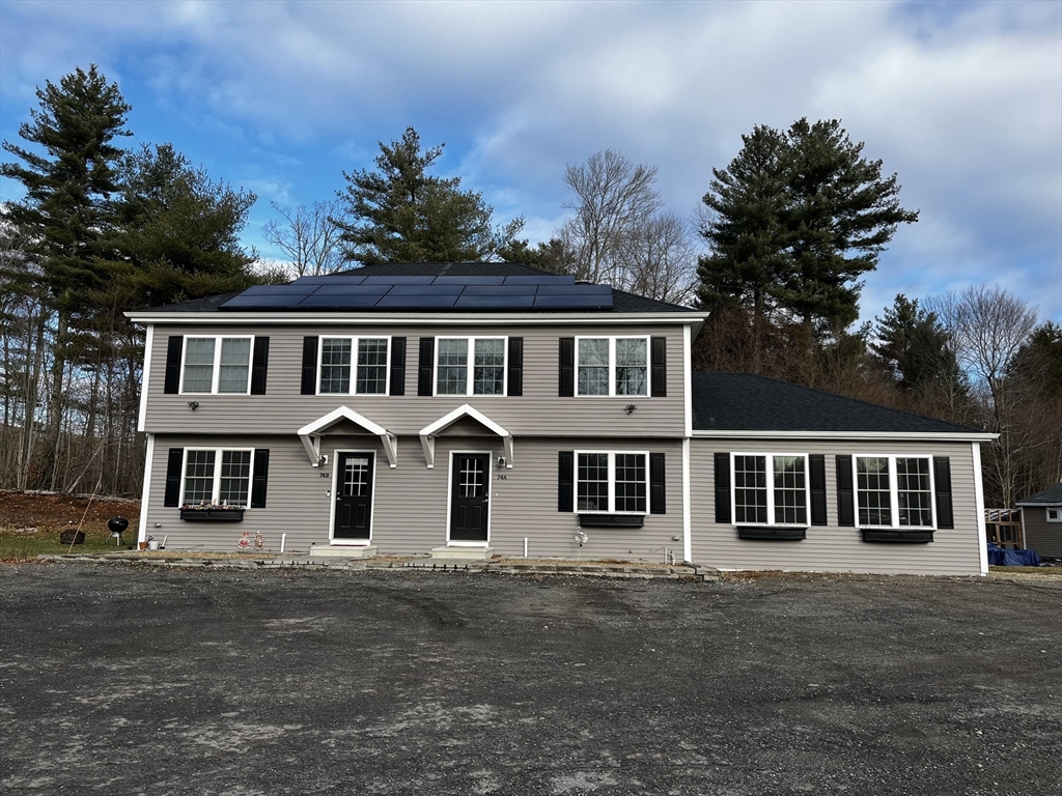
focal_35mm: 26
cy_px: 398
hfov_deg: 67.3
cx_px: 531
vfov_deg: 53.1
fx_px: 798
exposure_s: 1/1776
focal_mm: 5.1
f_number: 1.6
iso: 50
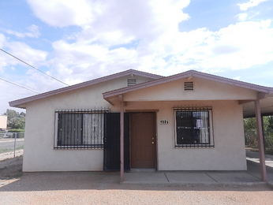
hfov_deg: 69.4
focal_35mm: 25
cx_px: 136
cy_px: 102
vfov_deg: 54.9
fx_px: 197
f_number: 3.5
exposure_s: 1/1250
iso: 160
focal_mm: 4.5
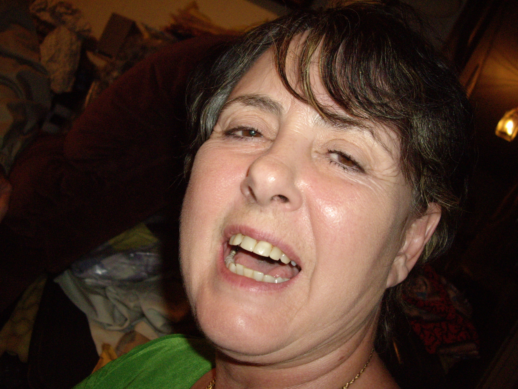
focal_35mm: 38
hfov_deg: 49.0
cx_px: 259
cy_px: 194
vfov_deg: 37.7
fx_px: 569
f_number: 2.8
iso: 400
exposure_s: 1/40
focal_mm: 7.9
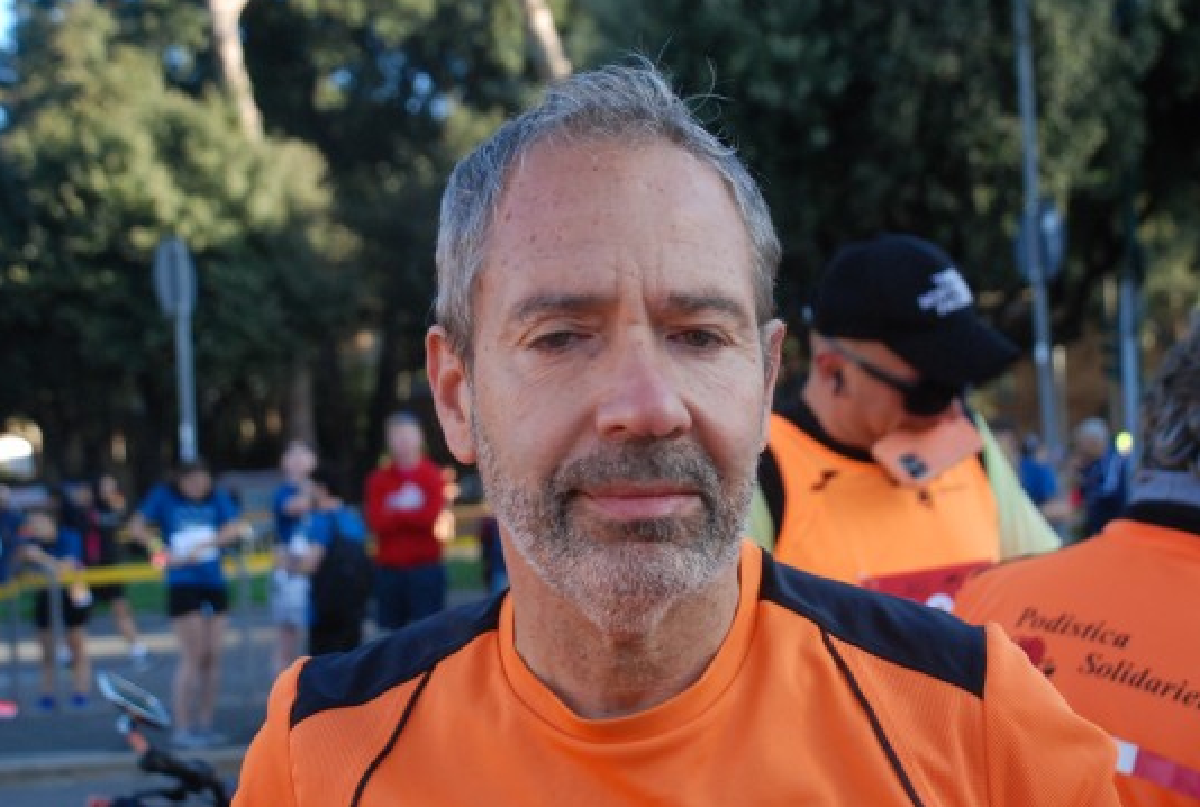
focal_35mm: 64
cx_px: 582
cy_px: 390
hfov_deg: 31.3
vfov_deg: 21.4
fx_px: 2139
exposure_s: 1/640
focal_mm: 38
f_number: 4.5
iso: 1000
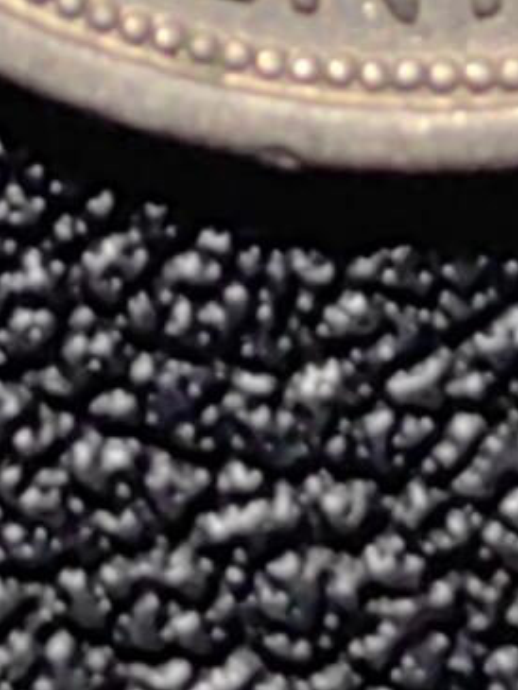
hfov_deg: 3.6
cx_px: 321
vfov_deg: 4.7
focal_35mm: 409
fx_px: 8156
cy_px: -811
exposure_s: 1/100
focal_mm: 5.75
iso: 64
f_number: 2
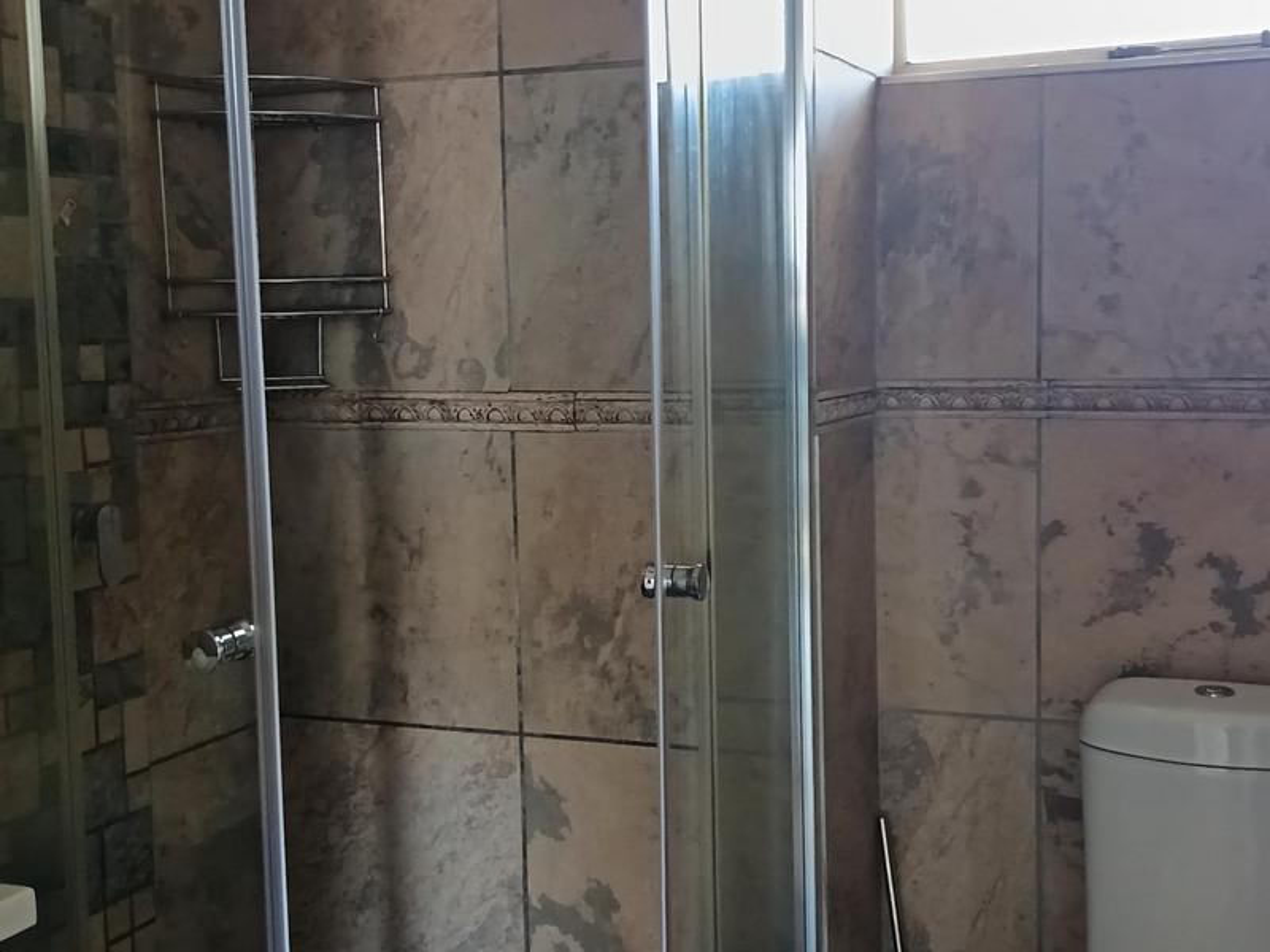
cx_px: 635
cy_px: 476
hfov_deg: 39.7
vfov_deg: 30.3
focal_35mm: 48
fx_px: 1761
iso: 2221
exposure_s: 1/25
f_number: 1.75
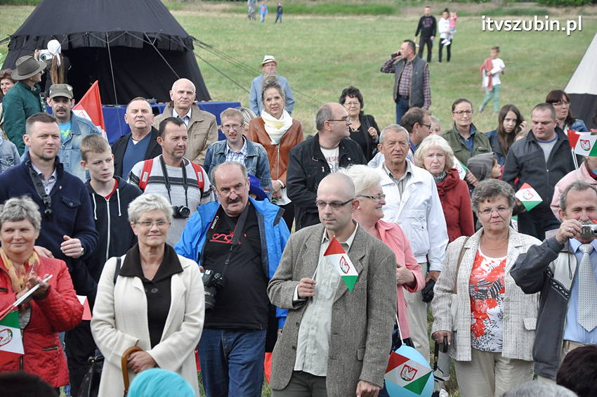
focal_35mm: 135
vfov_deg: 10.1
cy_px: 198
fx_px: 2237
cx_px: 298
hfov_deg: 15.2
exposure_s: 1/640
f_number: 6.3
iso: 1250
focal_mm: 90
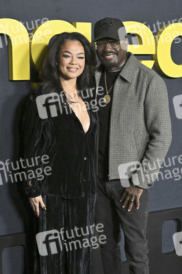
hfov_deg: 26.9
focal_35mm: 50
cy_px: 137
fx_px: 380
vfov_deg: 39.6
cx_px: 91
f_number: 5.6
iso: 2500
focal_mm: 50
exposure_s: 1/320
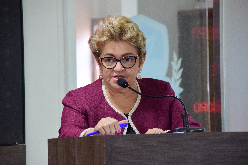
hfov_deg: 11.0
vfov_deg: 7.3
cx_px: 124
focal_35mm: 188
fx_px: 1292
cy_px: 82
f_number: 5.6
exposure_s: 1/60
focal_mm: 125
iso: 1600
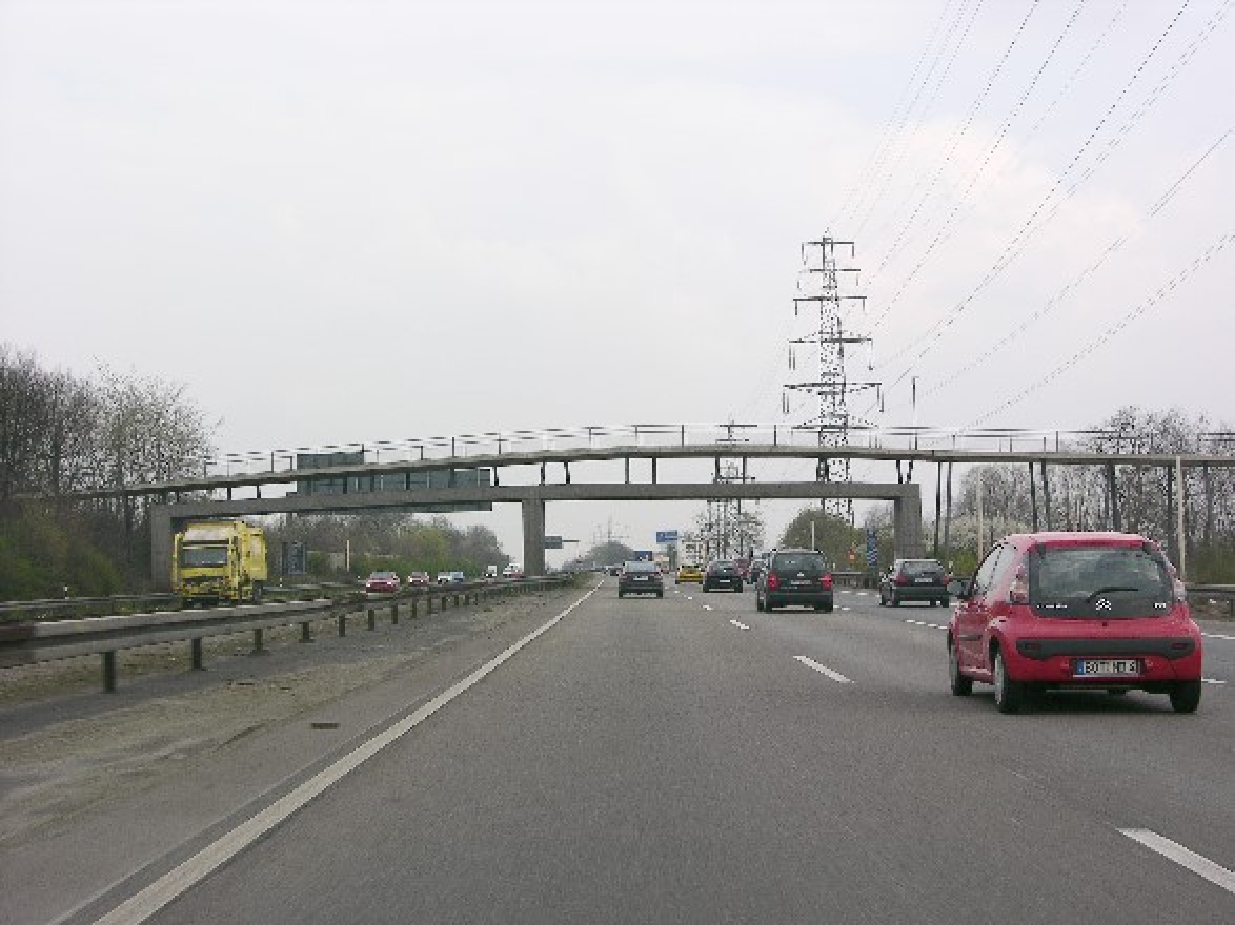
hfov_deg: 31.2
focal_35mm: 62
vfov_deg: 23.6
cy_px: 462
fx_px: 2212
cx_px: 618
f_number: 5.7
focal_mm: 15.7
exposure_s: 1/140
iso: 50
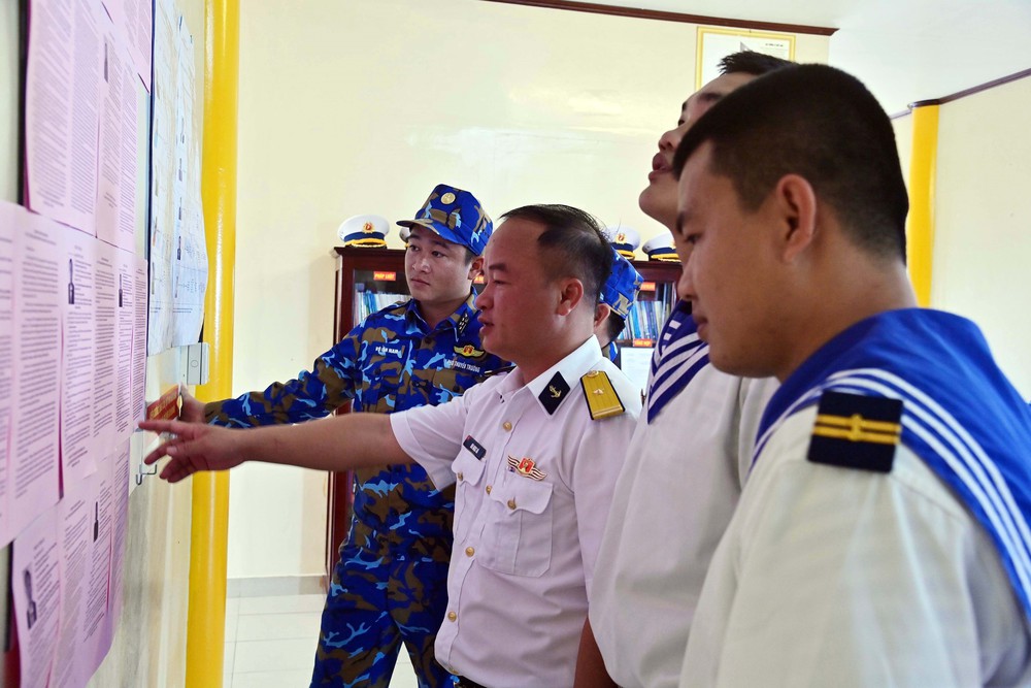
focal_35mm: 38
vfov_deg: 35.1
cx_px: 516
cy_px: 344
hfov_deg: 50.7
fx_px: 1088
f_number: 5.6
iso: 800
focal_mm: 38
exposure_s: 1/60
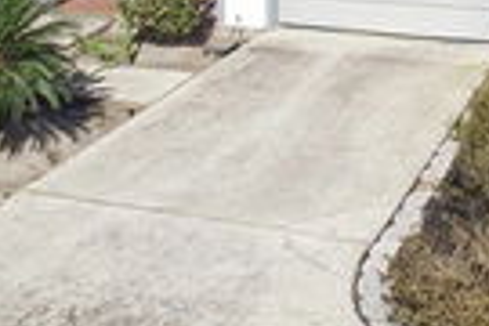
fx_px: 1236
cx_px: 279
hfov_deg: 22.4
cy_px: -121
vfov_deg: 14.3
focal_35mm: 91
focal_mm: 8.8
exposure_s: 1/80
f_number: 3.5
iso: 100
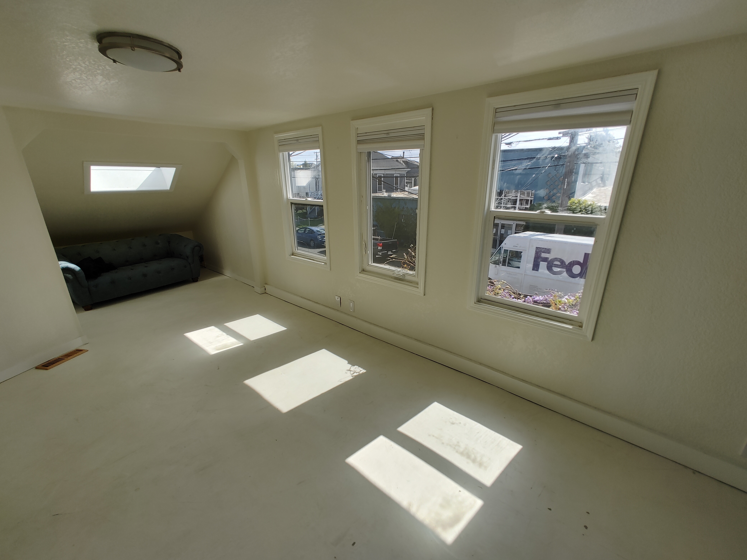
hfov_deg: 98.2
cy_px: 280
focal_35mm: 15
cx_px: 374
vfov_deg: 81.7
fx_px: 324
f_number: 1.9
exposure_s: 1/493
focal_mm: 1.78
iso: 50
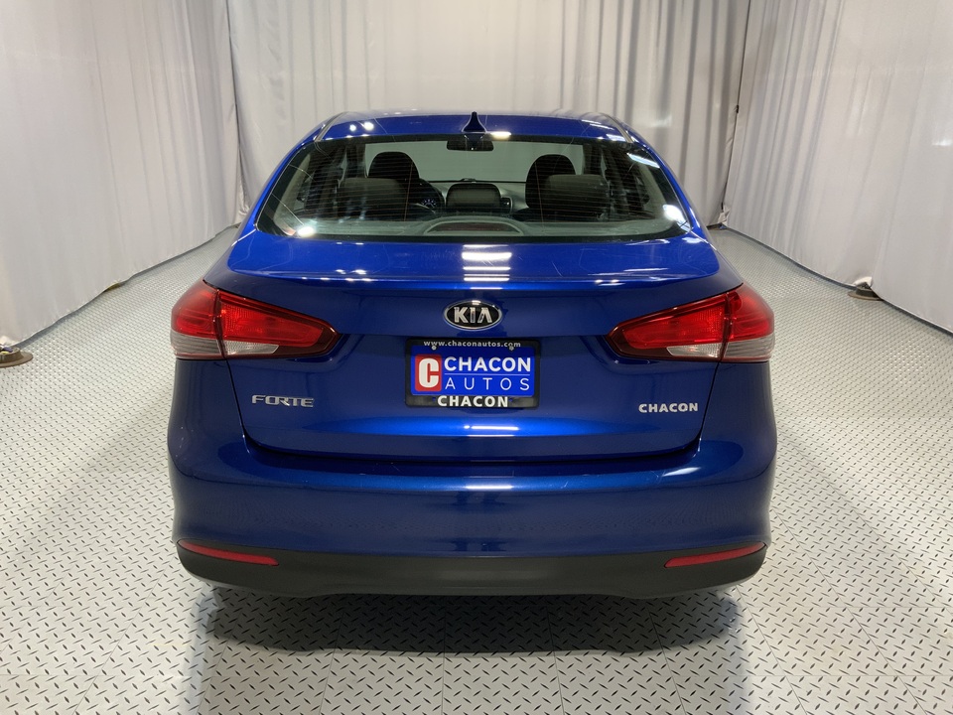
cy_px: 358
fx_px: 798
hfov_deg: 61.7
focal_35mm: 29
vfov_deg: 48.2
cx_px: 476
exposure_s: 1/60
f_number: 1.8
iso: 80
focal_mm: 3
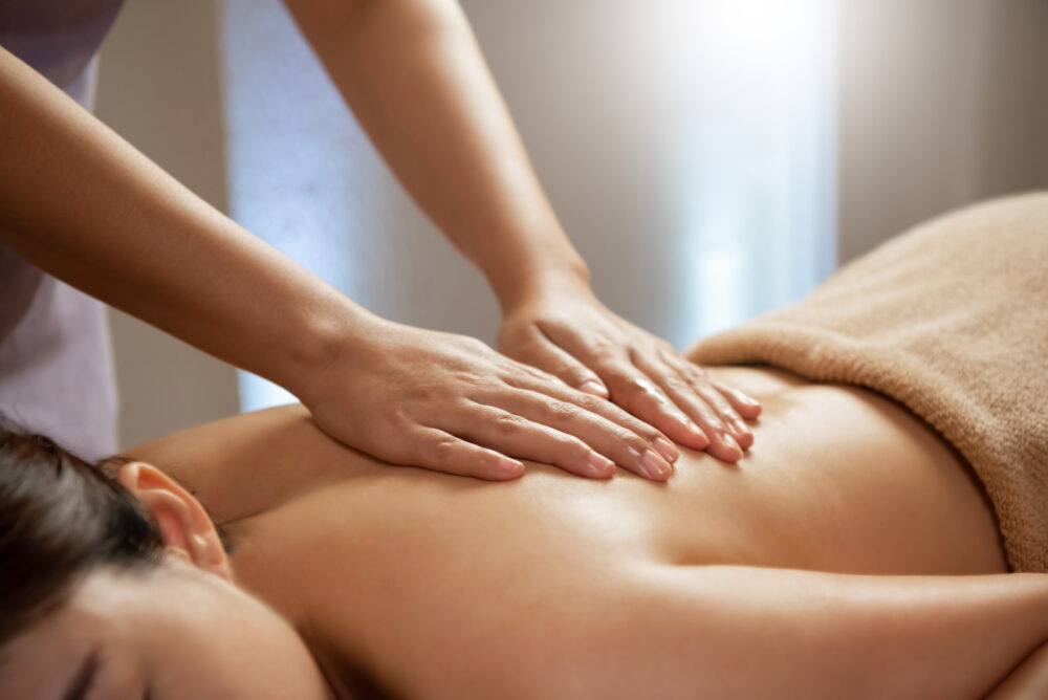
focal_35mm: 60
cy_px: 350
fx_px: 1748
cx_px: 524
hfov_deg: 33.4
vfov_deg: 22.7
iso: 800
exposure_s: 1/60
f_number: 4
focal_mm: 60
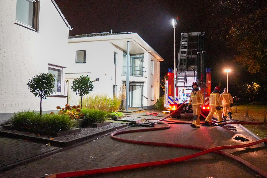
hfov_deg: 73.7
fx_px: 178
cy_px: 89
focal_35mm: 24
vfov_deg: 53.2
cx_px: 134
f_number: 2.8
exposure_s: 1/160
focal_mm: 24
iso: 25600
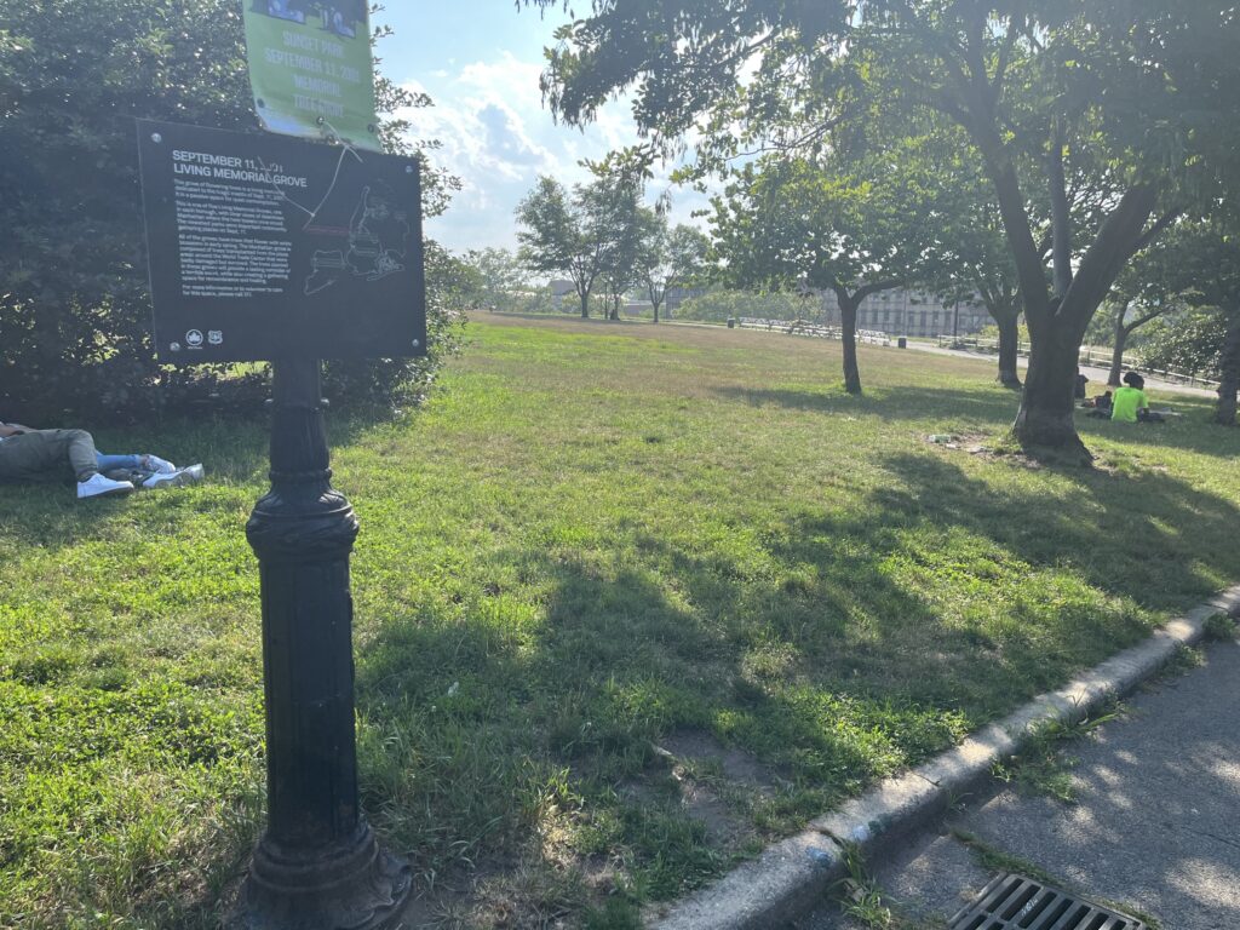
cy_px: 465
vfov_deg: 53.1
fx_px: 931
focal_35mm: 26
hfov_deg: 67.3
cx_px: 620
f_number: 1.6
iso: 50
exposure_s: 1/1600
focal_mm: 5.1
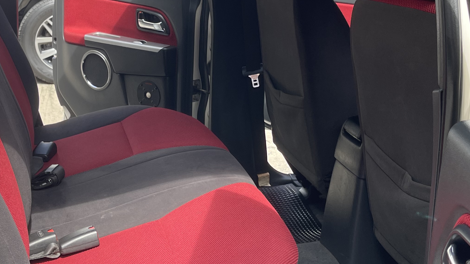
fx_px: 673
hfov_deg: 38.5
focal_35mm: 54
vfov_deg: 22.0
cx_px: 230
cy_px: 69
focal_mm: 5.1
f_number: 1.6
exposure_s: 1/611
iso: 32
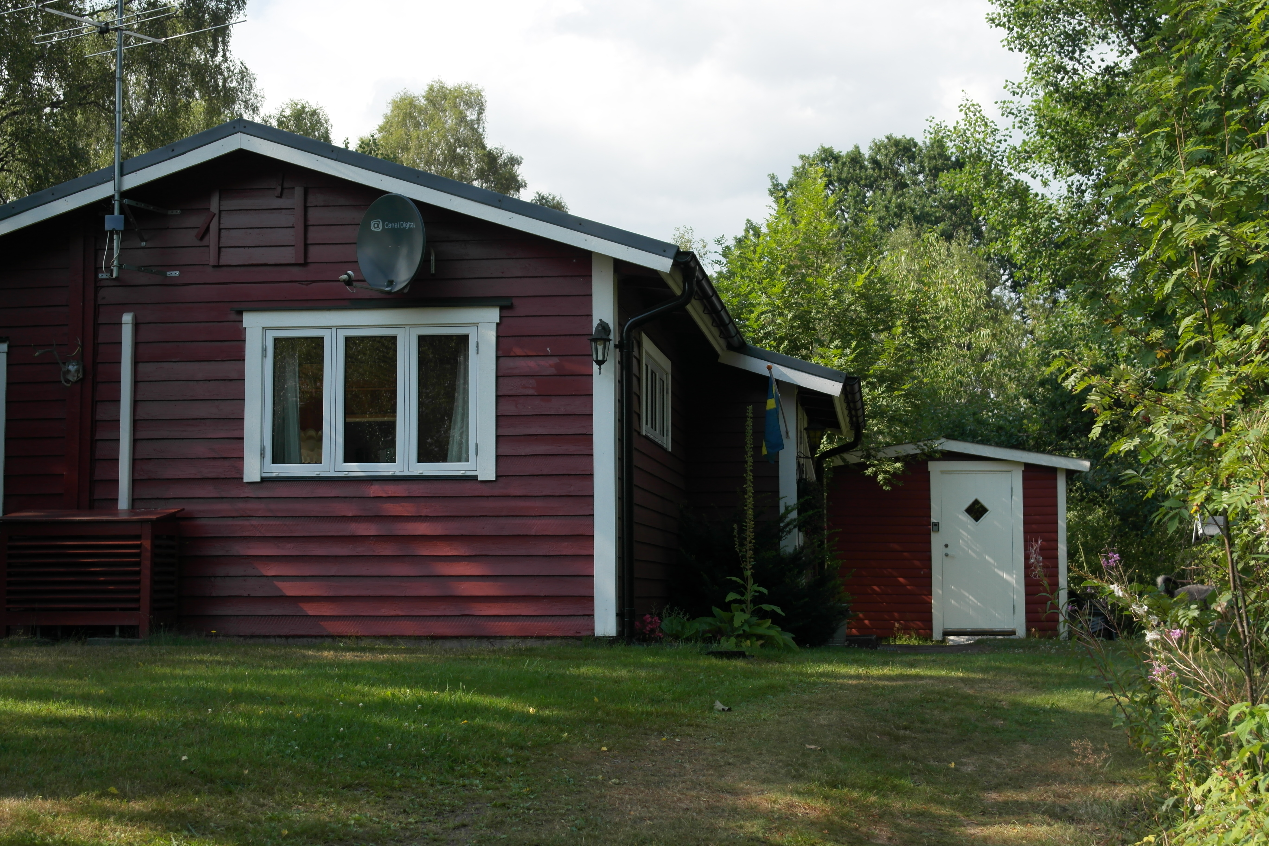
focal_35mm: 58
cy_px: 423
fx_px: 2044
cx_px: 634
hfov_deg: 34.5
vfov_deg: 23.4
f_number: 5.6
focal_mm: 38
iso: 200
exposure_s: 1/400
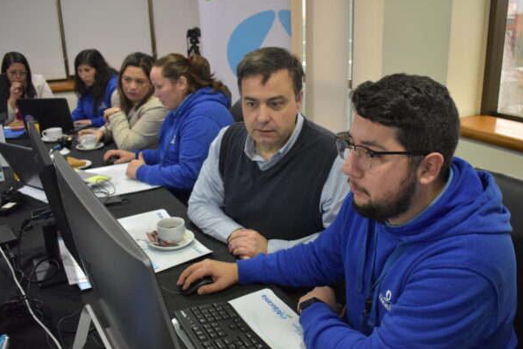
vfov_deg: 39.4
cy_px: 182
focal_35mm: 34
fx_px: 487
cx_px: 274
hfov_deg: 56.4
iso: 1600
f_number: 5.6
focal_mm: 21
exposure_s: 1/80
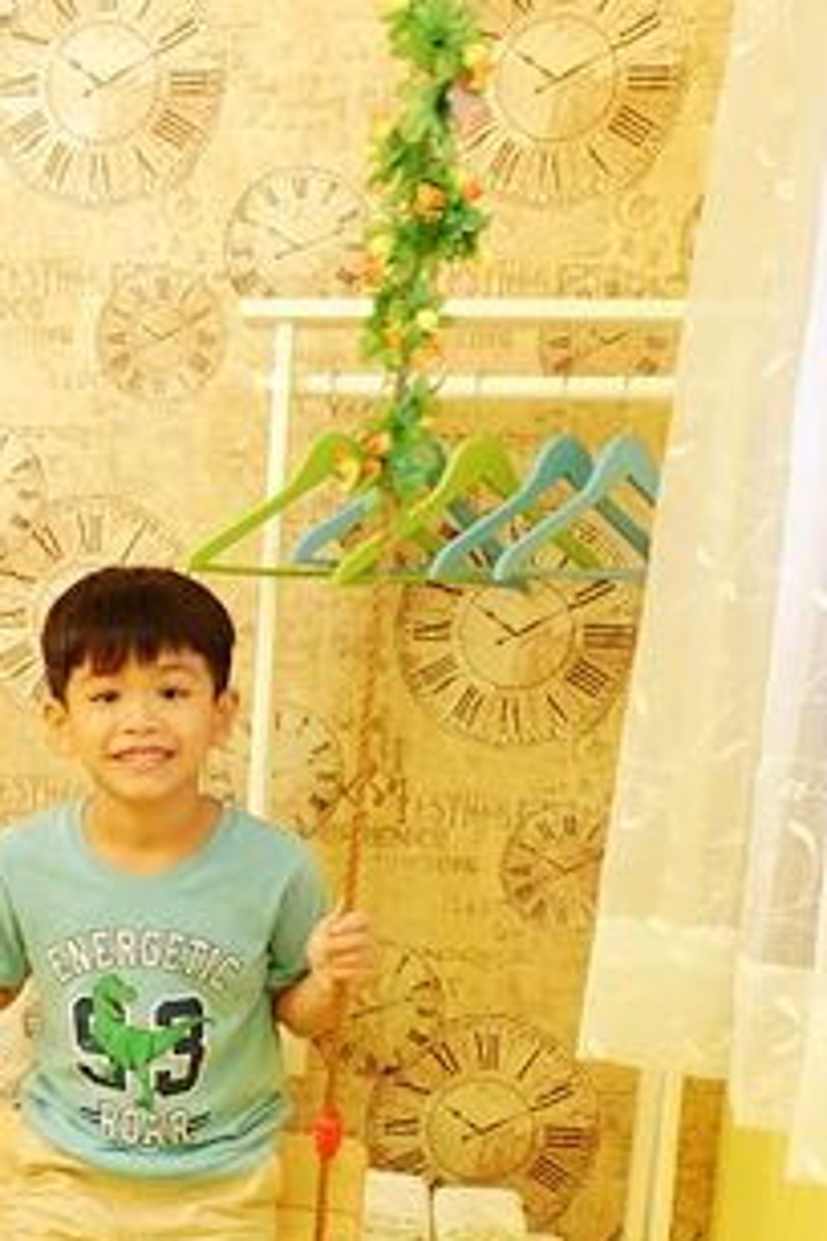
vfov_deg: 37.7
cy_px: 961
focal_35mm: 51
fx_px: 1757
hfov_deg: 25.7
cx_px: 83
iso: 800
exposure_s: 1/10
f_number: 2.5
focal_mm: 8.8
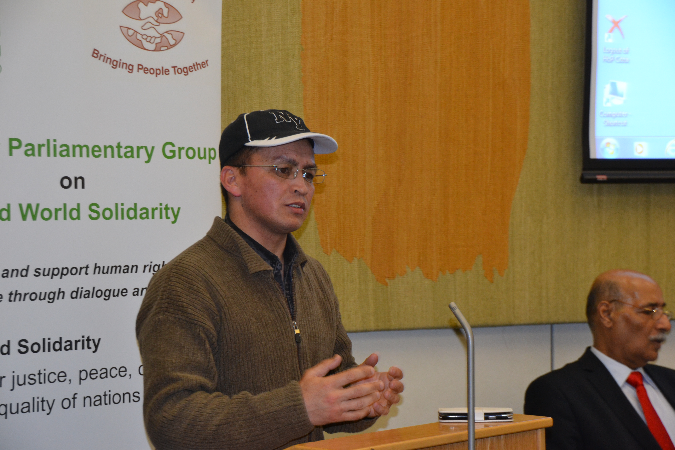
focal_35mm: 82
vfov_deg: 16.6
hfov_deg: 24.6
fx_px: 1547
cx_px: 338
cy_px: 225
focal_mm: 55
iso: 900
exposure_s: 1/60
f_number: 4.8
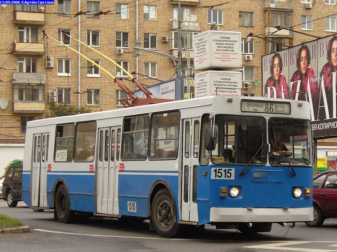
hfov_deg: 28.2
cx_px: 168
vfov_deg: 21.3
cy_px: 126
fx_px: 671
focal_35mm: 69
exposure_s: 1/250
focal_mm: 11.4
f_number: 3.2
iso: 80
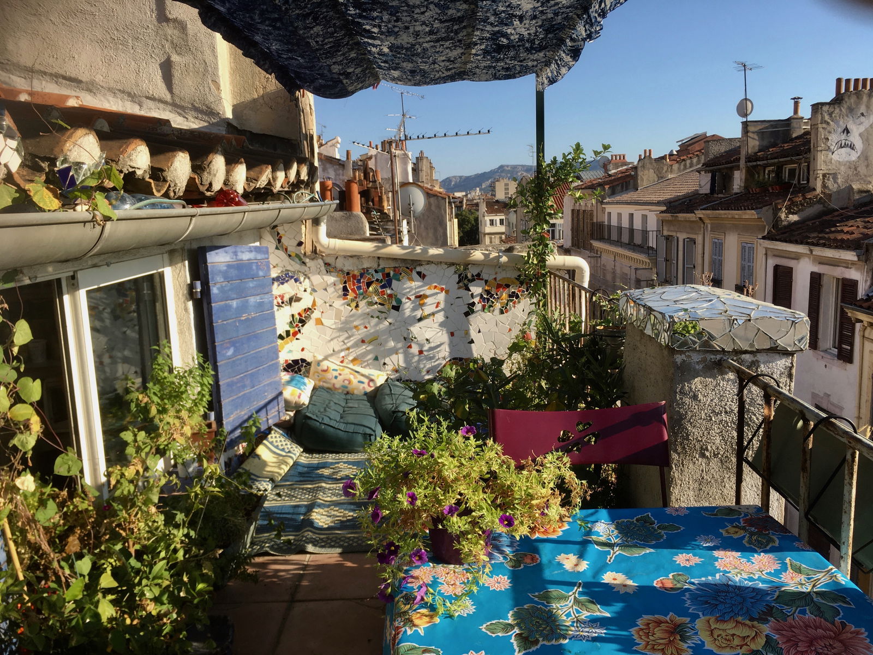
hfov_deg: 61.7
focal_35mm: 29
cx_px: 436
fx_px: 731
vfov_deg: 48.2
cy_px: 328
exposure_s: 1/699
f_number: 2.2
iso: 25
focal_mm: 4.15
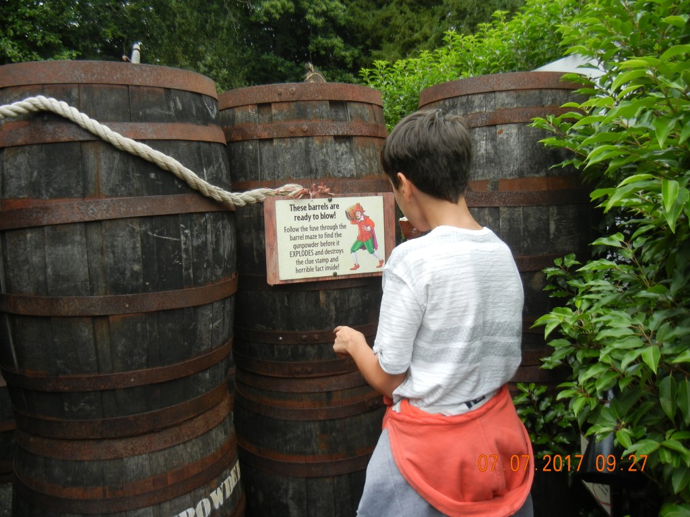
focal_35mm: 30
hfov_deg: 60.0
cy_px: 258
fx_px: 598
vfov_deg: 46.8
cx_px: 345
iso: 160
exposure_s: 1/402
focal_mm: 5.4
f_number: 3.5
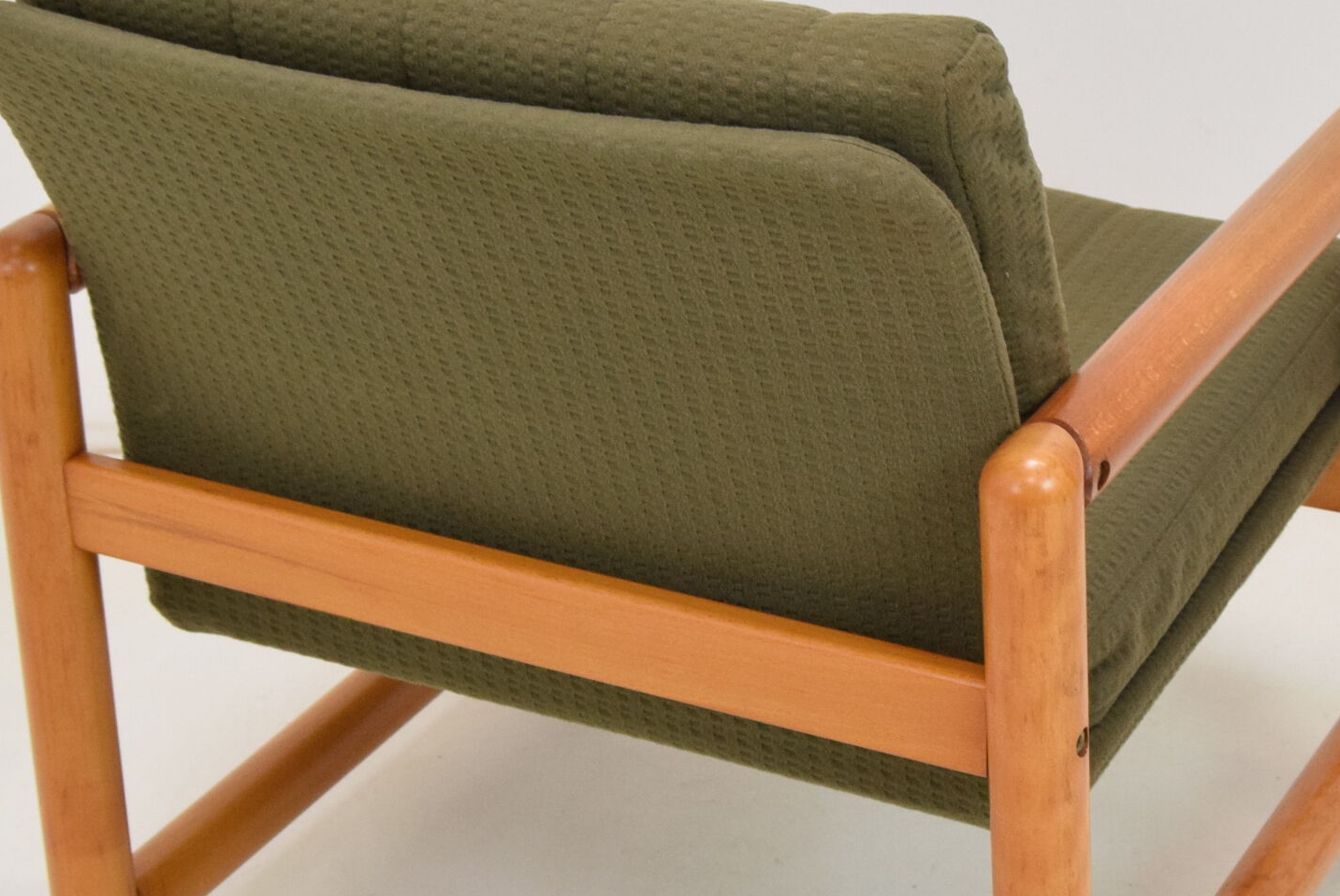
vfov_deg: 14.6
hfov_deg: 21.6
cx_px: 884
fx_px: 3501
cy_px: 560
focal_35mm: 94
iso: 1600
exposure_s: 1/200
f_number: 7.1
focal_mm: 30
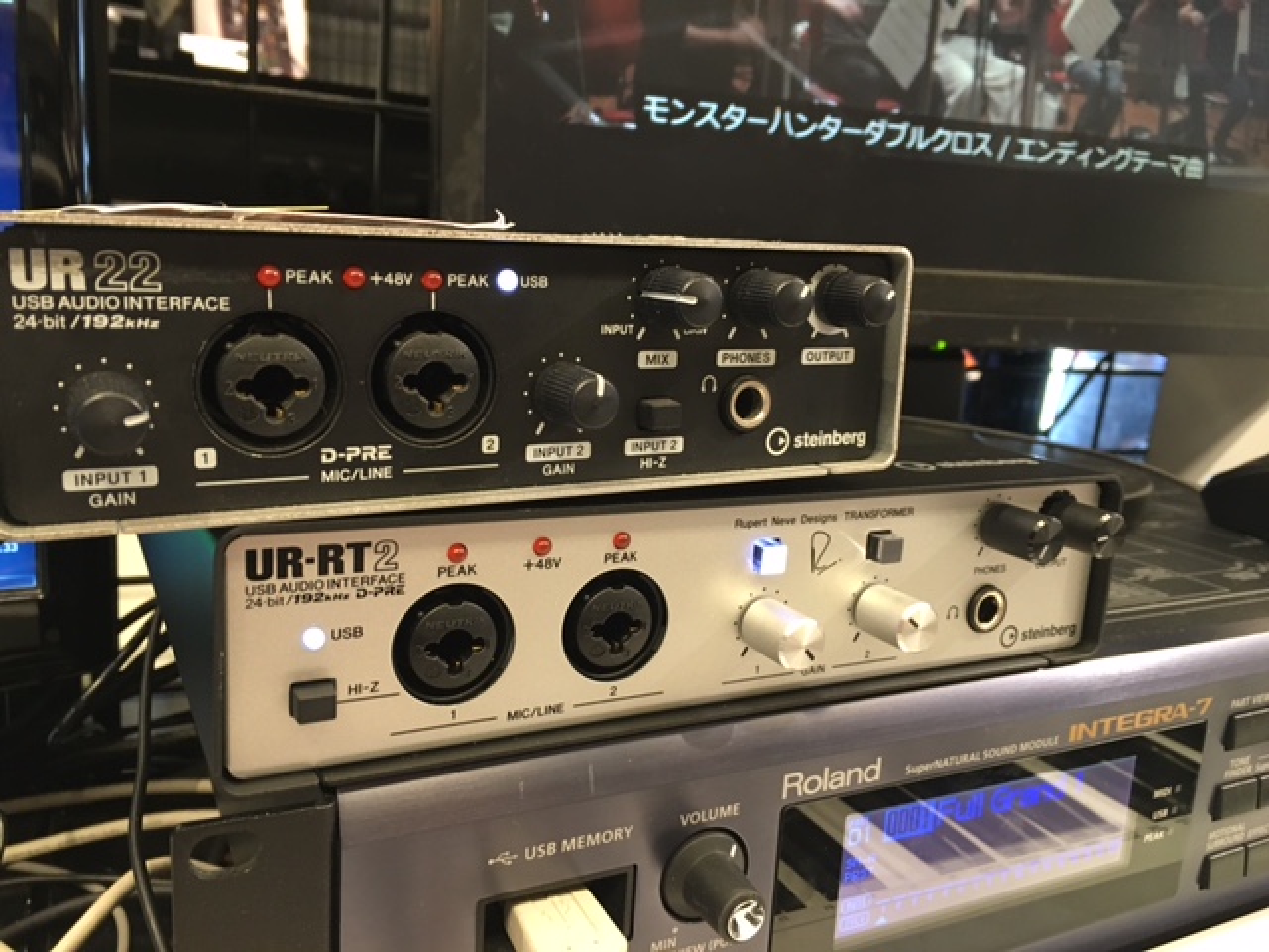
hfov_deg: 61.7
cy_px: 476
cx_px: 634
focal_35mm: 29
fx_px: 1063
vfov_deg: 48.2
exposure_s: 1/33
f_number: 2.2
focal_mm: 4.15
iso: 160
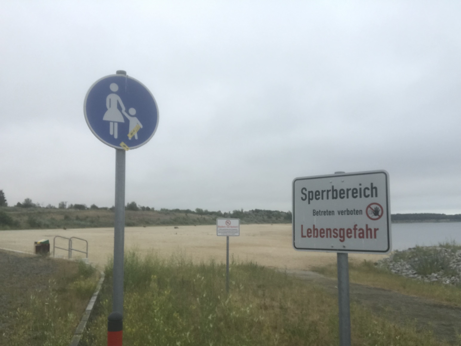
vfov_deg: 44.2
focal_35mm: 32
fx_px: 426
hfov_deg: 56.8
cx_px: 230
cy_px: 173
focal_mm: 2.87
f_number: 2.2
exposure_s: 1/176
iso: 25
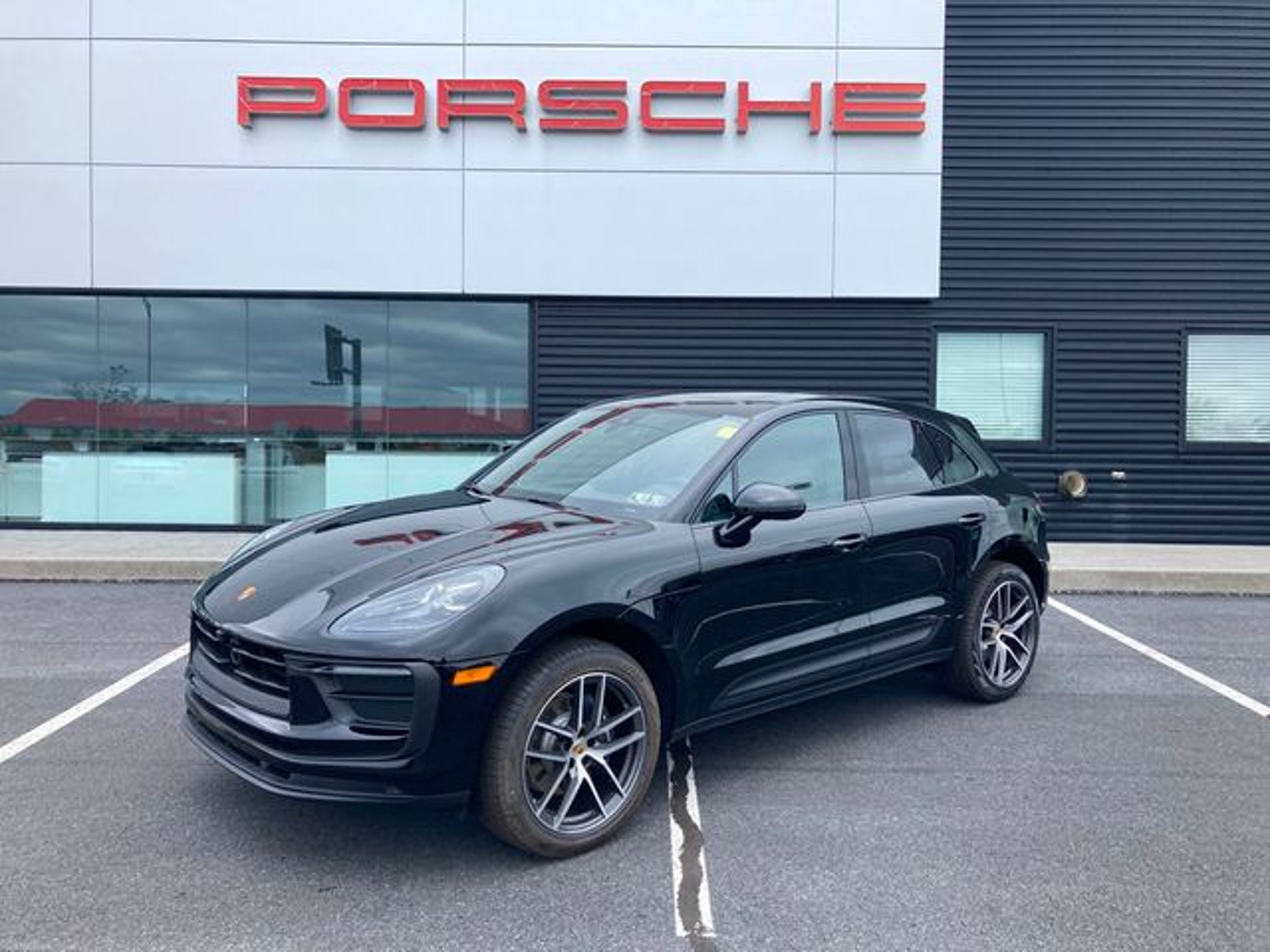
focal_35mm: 28
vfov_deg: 49.7
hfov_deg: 63.4
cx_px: 635
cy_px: 476
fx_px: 1027
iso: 20
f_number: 1.8
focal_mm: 3.99
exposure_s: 1/545
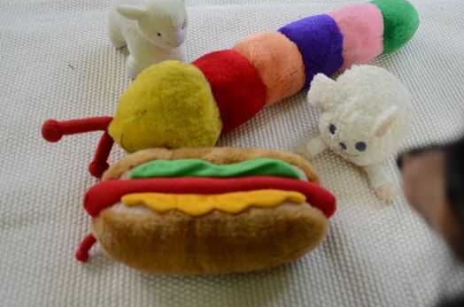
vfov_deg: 30.3
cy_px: 128
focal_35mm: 44
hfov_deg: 44.4
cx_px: 269
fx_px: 566
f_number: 3
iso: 100
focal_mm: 24
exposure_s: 1/20
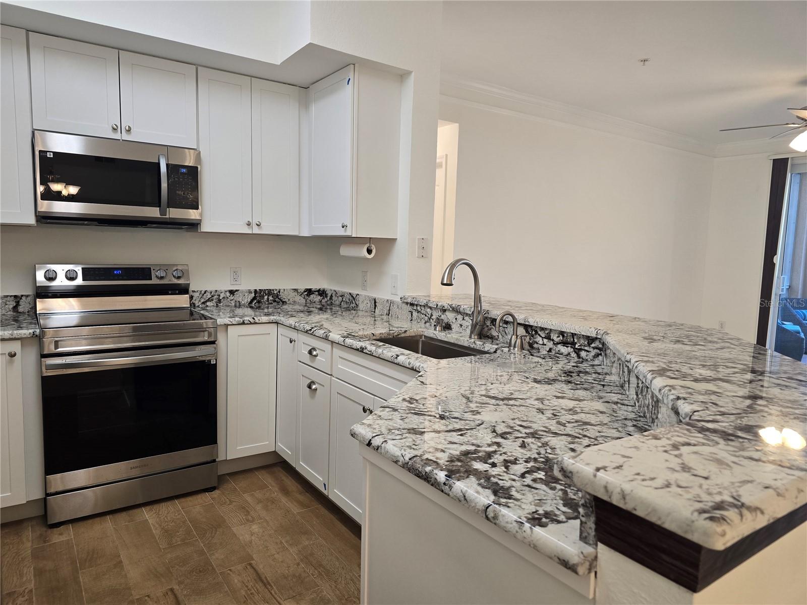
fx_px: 536
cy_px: 302
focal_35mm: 23
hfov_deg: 73.9
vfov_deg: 58.9
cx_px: 404
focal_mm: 6.3
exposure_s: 1/120
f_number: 1.7
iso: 125
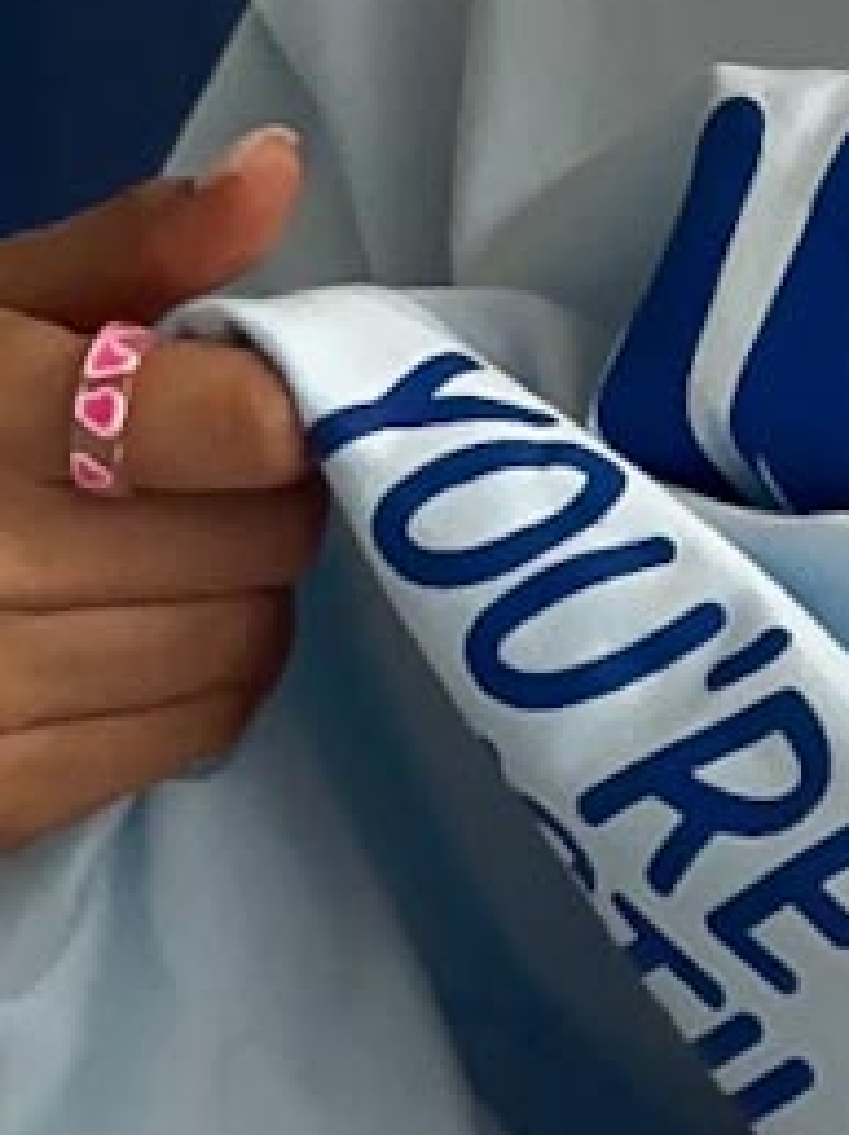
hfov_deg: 4.9
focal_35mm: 298
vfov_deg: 6.5
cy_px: 1834
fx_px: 9761
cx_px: 1724
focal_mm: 6.86
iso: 80
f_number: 1.8
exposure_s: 1/490
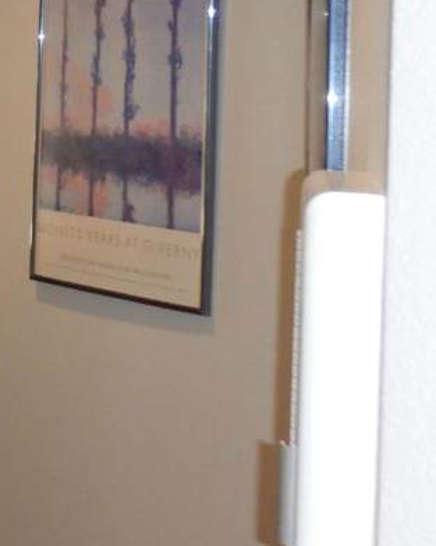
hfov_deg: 12.1
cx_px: -323
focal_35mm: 118
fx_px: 1906
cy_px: 60
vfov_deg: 16.1
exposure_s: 1/30
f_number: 4.2
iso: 280
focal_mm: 6.6
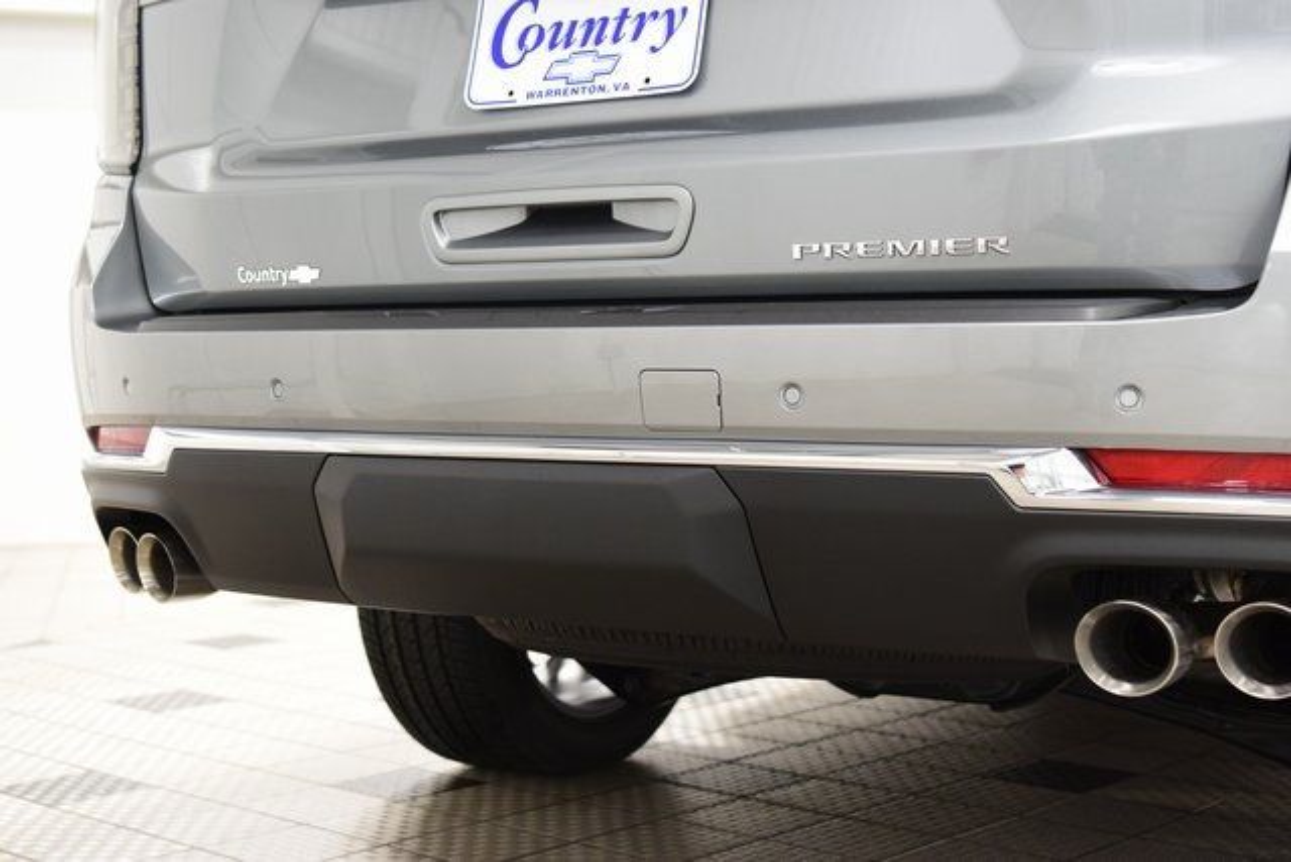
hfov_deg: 36.9
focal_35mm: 54
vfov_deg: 25.1
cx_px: 646
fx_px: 1937
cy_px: 431
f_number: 3.2
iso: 1600
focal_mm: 36
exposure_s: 1/60
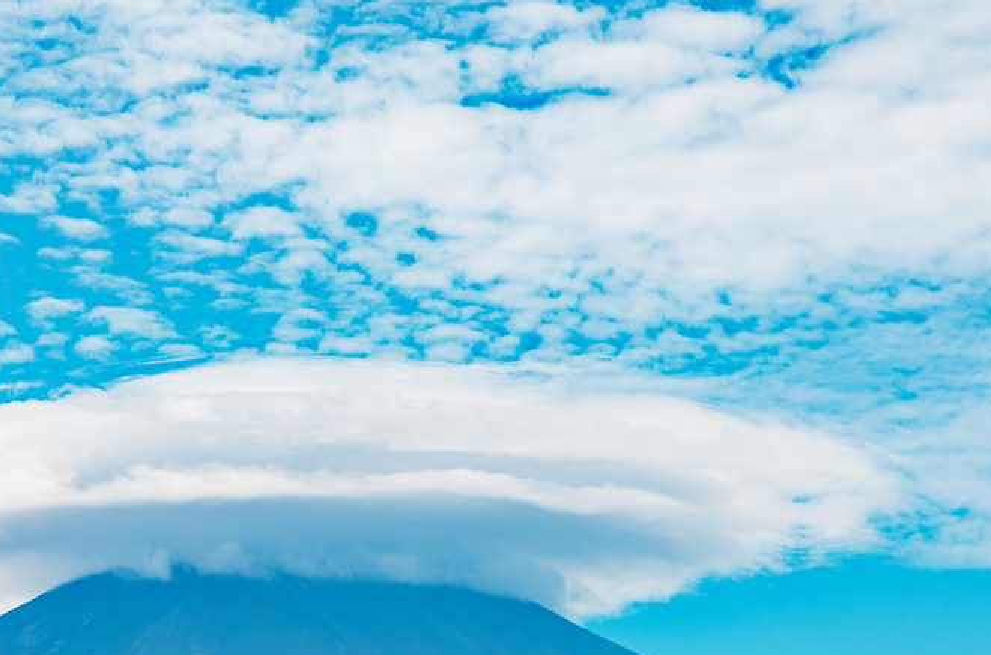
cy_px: 525
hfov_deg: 12.5
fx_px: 4504
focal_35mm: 164
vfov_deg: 8.3
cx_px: 311
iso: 160
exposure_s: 1/640
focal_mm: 60
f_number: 8
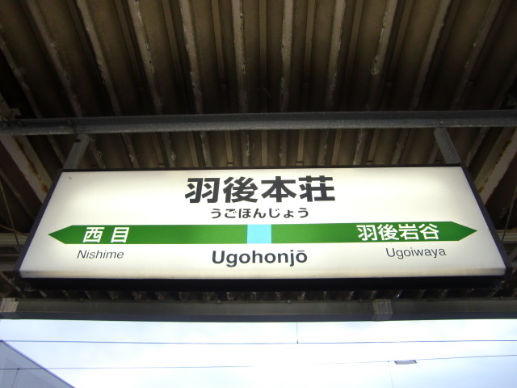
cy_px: 194
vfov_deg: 49.7
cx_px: 258
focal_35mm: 28
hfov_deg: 63.4
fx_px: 418
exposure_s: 1/60
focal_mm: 4.9
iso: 100
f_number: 2.6
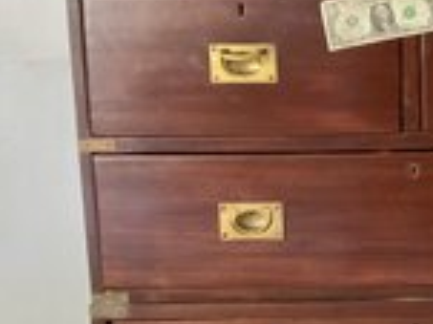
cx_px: 394
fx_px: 825
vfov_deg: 21.8
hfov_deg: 28.2
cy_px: 280
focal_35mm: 66
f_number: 1.8
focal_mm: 3
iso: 320
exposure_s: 1/30
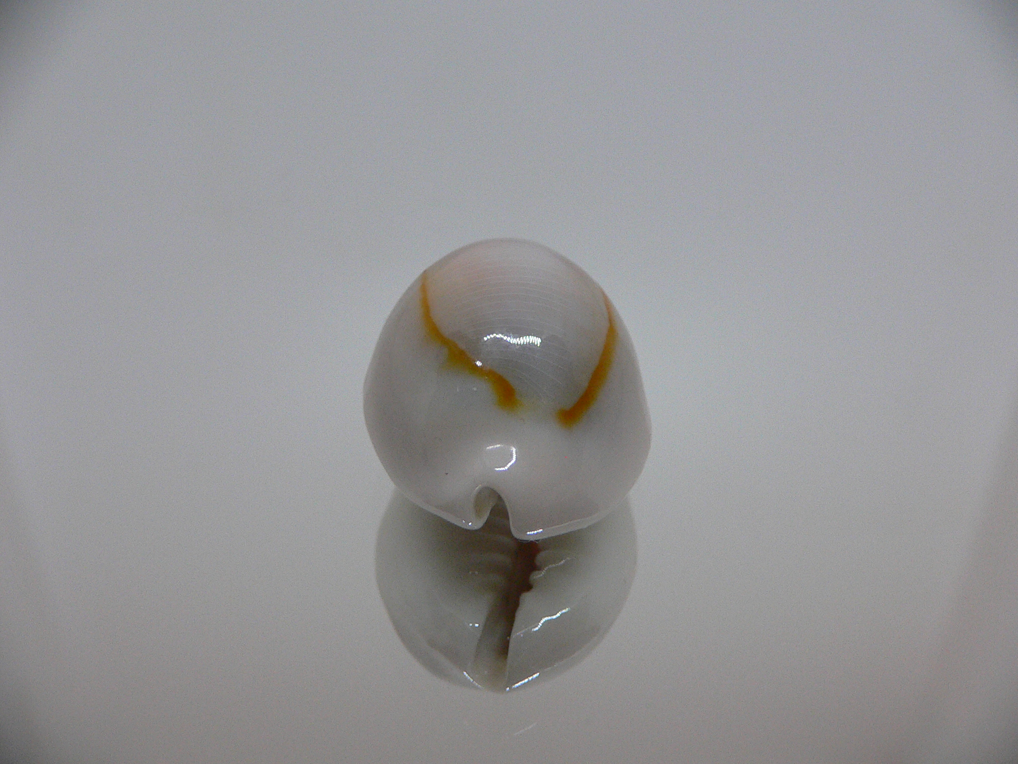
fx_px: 1029
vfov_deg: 40.7
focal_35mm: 35
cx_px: 509
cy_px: 382
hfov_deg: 52.6
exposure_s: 1/60
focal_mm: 4.6
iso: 200
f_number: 2.8
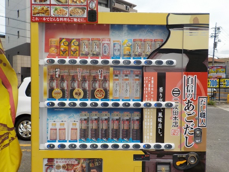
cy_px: 86
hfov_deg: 60.0
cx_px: 114
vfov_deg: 46.8
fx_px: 198
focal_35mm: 30
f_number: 3.3
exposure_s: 1/1250
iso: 125
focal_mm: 4.1
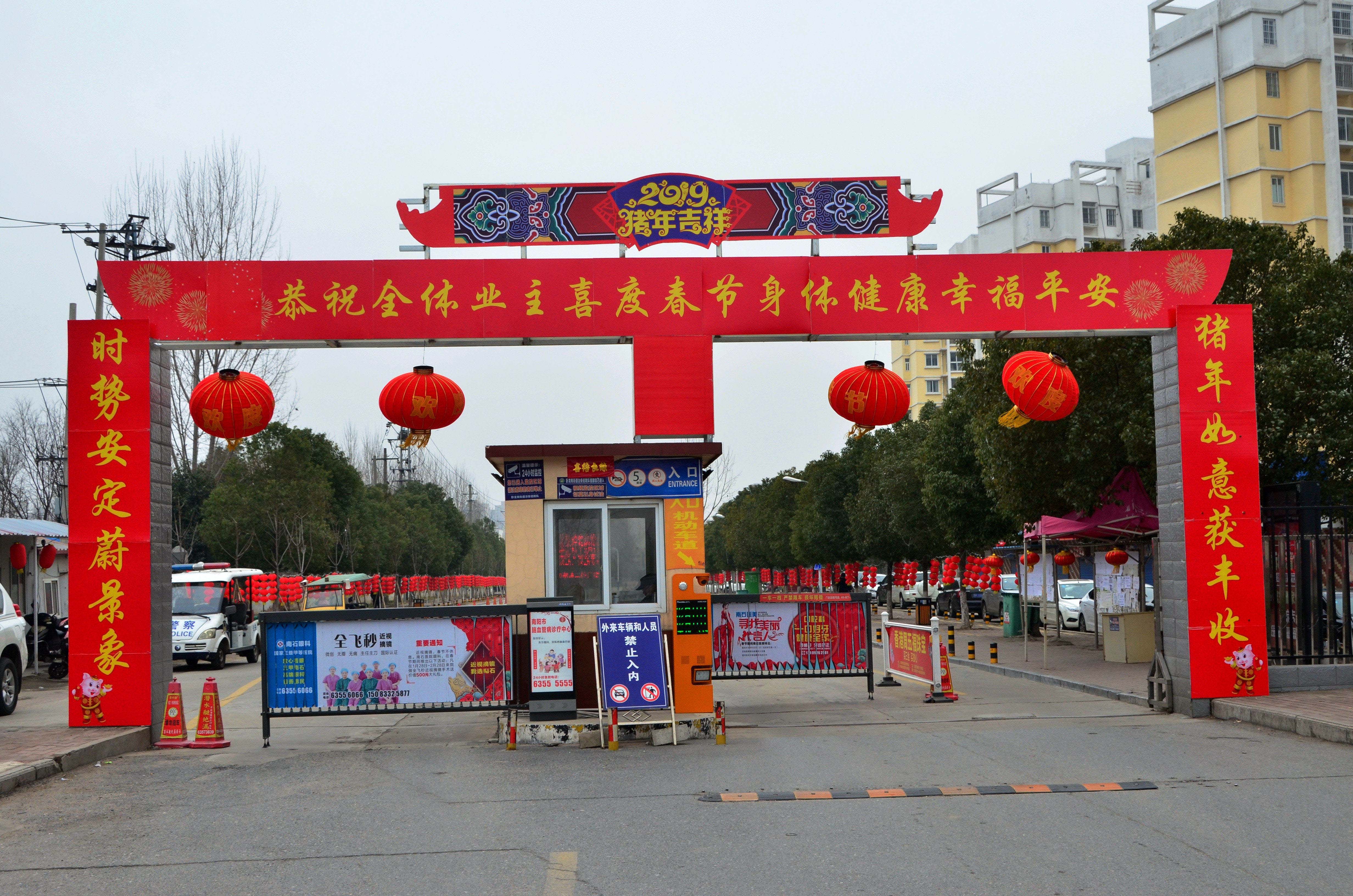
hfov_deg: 48.0
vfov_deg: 32.9
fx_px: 1519
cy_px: 448
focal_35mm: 40
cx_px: 676
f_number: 8
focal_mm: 27
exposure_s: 1/400
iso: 500
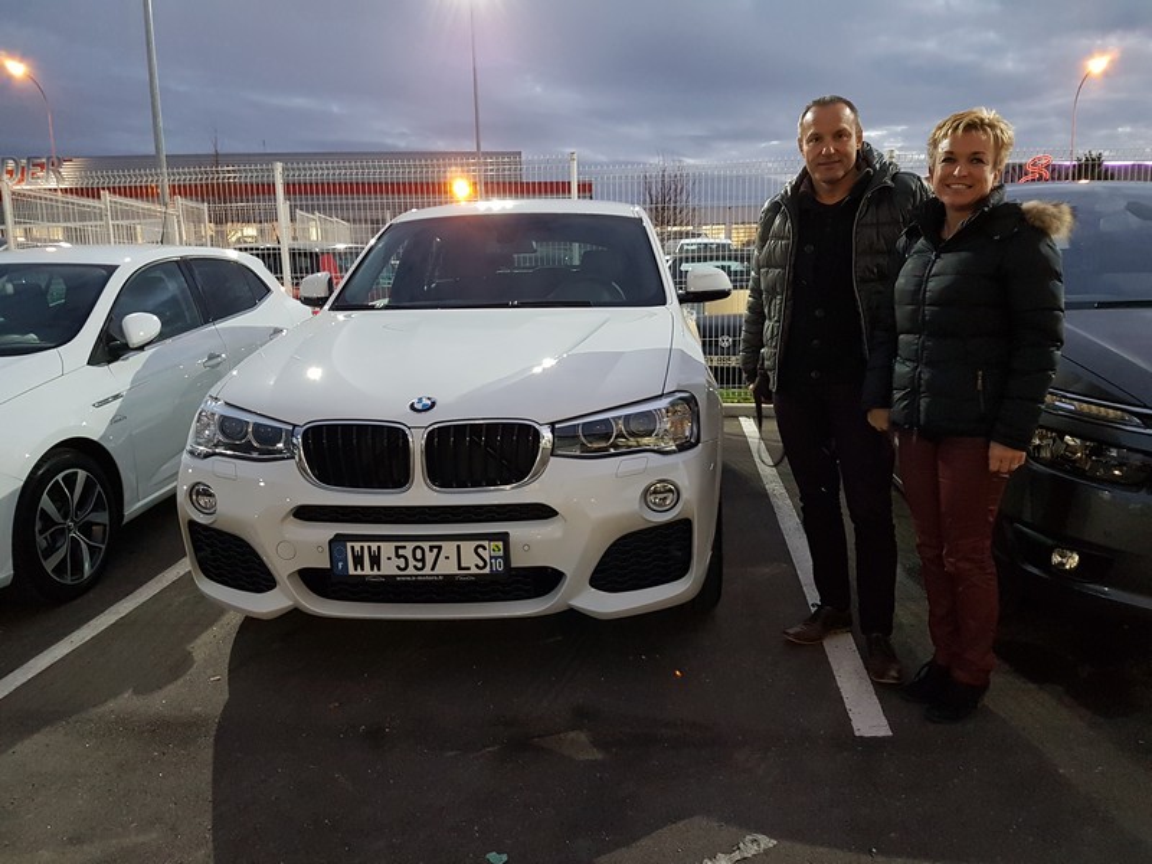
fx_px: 865
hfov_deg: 67.3
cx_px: 576
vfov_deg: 53.1
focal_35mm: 26
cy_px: 432
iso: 250
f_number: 1.7
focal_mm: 4.2
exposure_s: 1/10
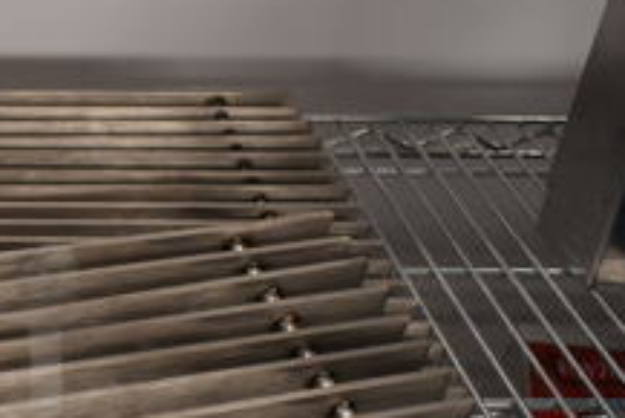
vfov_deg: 17.7
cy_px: 386
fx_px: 1320
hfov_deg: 24.2
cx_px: -124
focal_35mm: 76
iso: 1250
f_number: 3.5
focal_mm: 18
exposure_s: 1/125
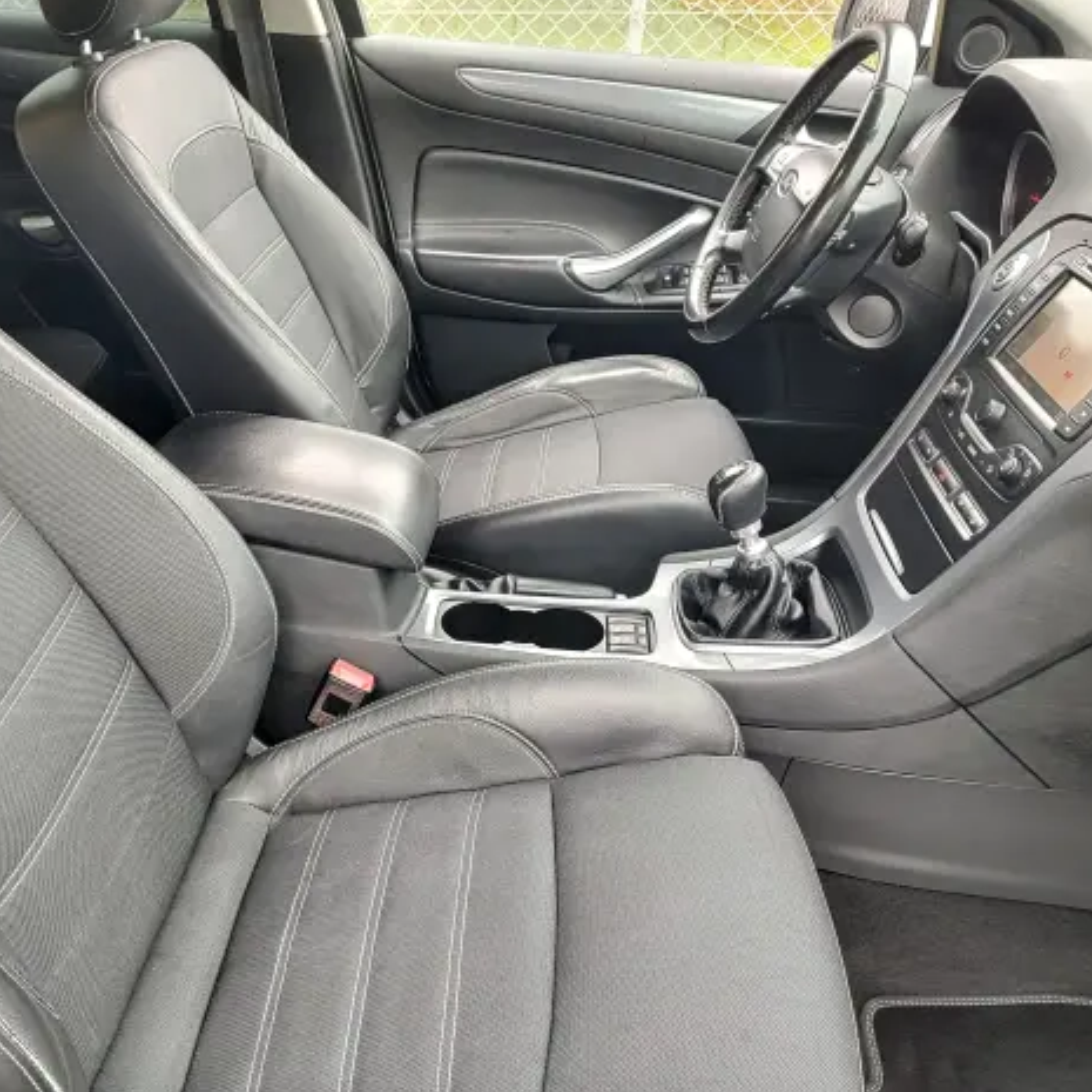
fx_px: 999
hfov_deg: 56.0
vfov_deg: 57.3
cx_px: 359
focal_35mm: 28
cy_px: 559
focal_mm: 5.56
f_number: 1.8
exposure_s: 1/50
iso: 223
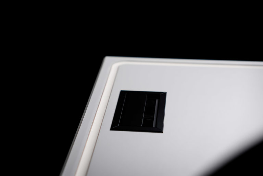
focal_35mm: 60
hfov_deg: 33.5
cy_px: 88
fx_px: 437
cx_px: 132
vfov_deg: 22.7
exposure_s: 1/200
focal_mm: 39.9
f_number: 2.8
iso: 250
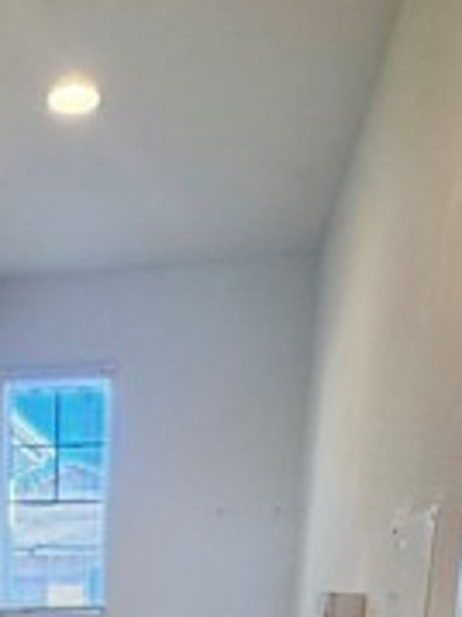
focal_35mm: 50
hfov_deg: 27.0
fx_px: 891
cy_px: 782
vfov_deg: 30.8
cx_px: -28
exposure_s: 1/60
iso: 200
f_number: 2.2
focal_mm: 2.22
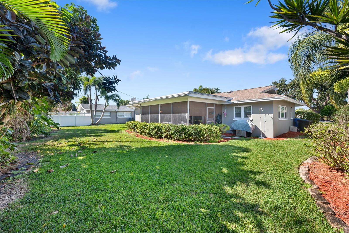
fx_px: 136
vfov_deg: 81.2
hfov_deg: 104.2
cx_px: 174
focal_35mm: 14
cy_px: 116
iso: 250
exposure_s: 1/50
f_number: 6.3
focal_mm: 14
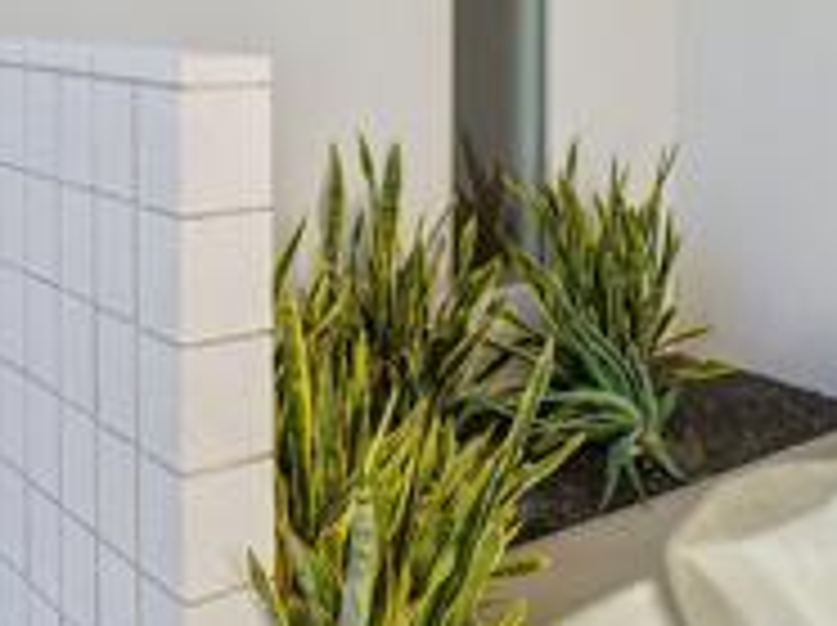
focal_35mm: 53
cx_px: 922
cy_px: -11
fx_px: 1280
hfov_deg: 32.0
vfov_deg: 25.9
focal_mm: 16
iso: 100
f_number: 8
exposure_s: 1/100
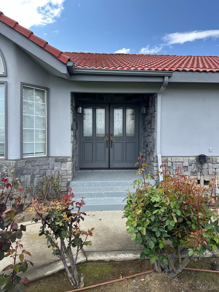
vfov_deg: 71.6
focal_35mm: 24
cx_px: 110
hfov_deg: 56.8
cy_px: 146
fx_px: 202
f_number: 1.78
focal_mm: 6.86
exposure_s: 1/1473
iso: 80
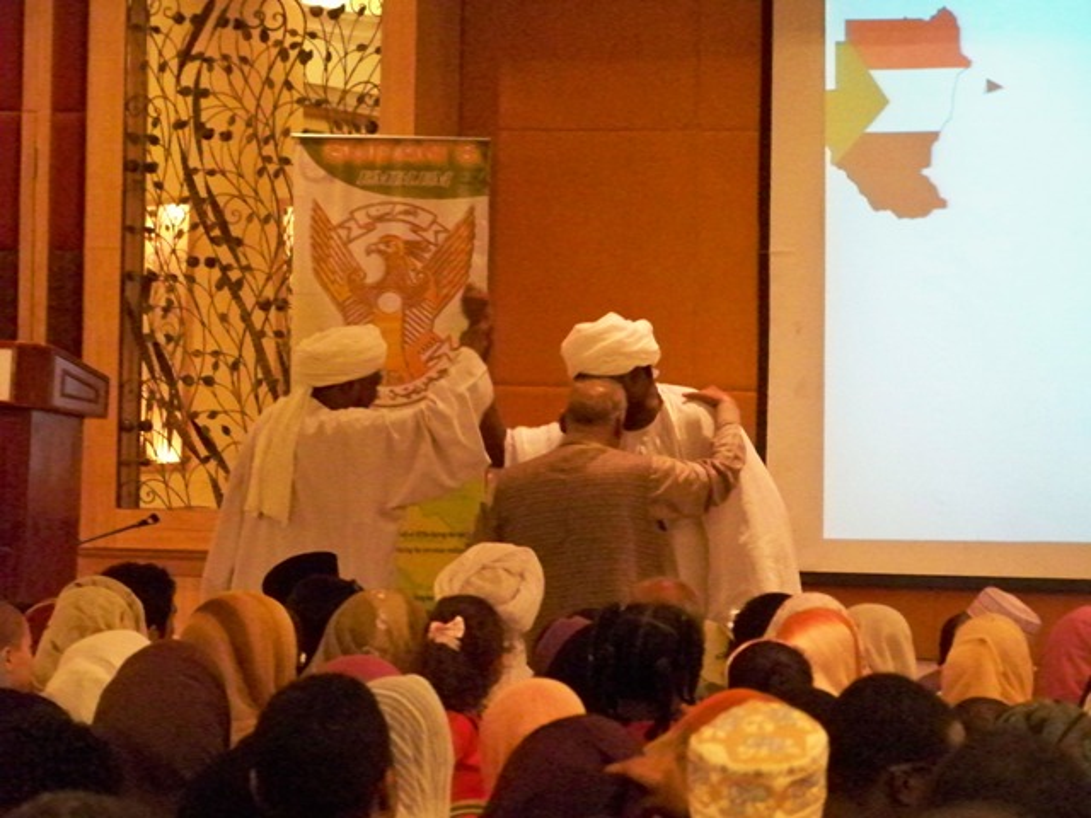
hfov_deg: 9.3
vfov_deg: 7.0
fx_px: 6682
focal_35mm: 212
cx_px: 546
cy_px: 409
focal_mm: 31.6
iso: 2500
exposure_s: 1/60
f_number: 3.6
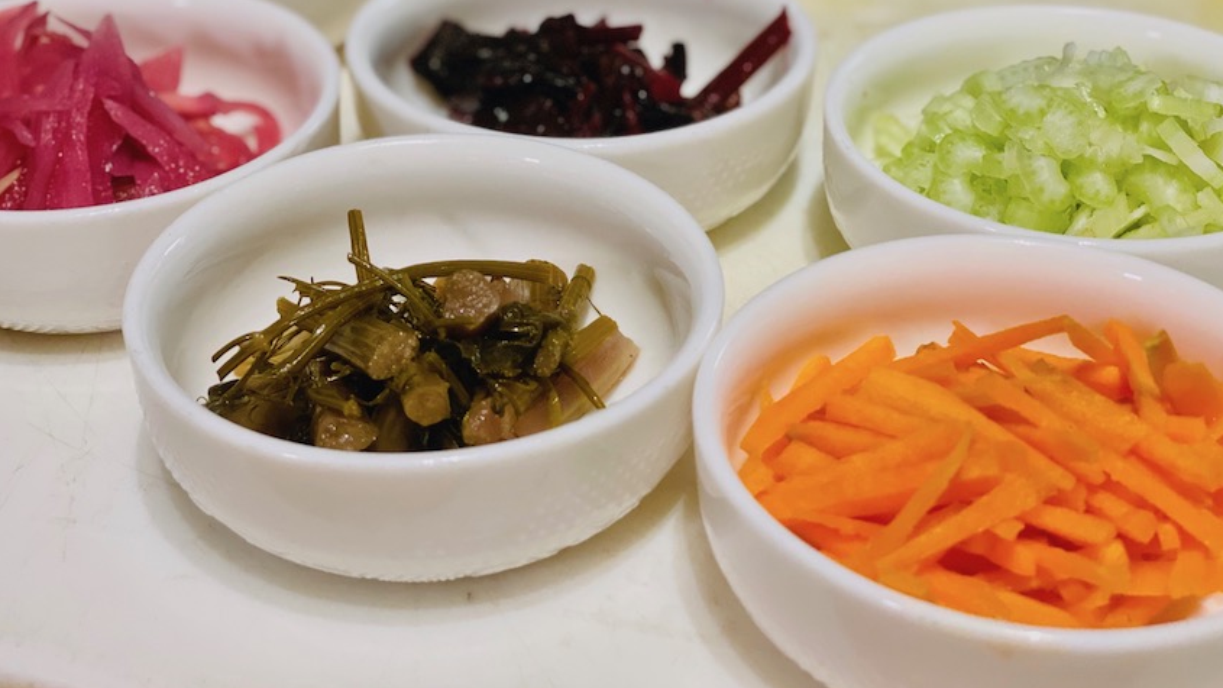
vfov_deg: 21.0
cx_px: 612
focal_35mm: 57
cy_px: 236
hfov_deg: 36.6
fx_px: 1848
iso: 250
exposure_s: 1/120
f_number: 2
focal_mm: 6
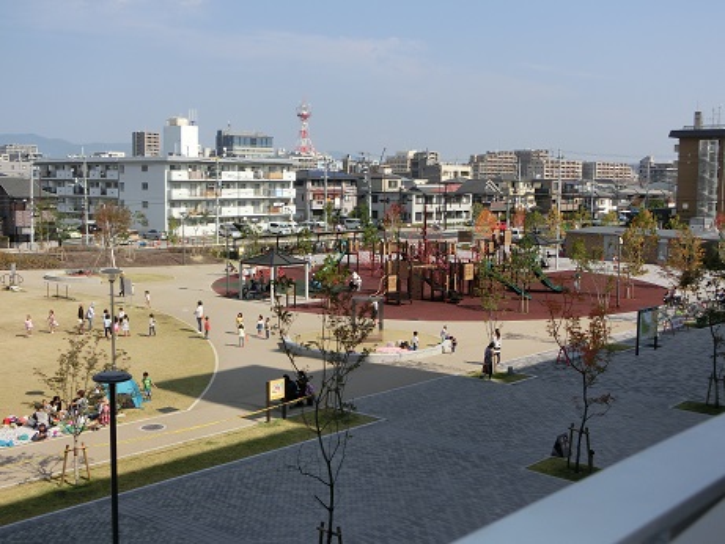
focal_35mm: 45
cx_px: 362
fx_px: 943
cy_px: 272
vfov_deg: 32.2
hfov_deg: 42.1
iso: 80
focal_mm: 8
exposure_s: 1/800
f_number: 4.4
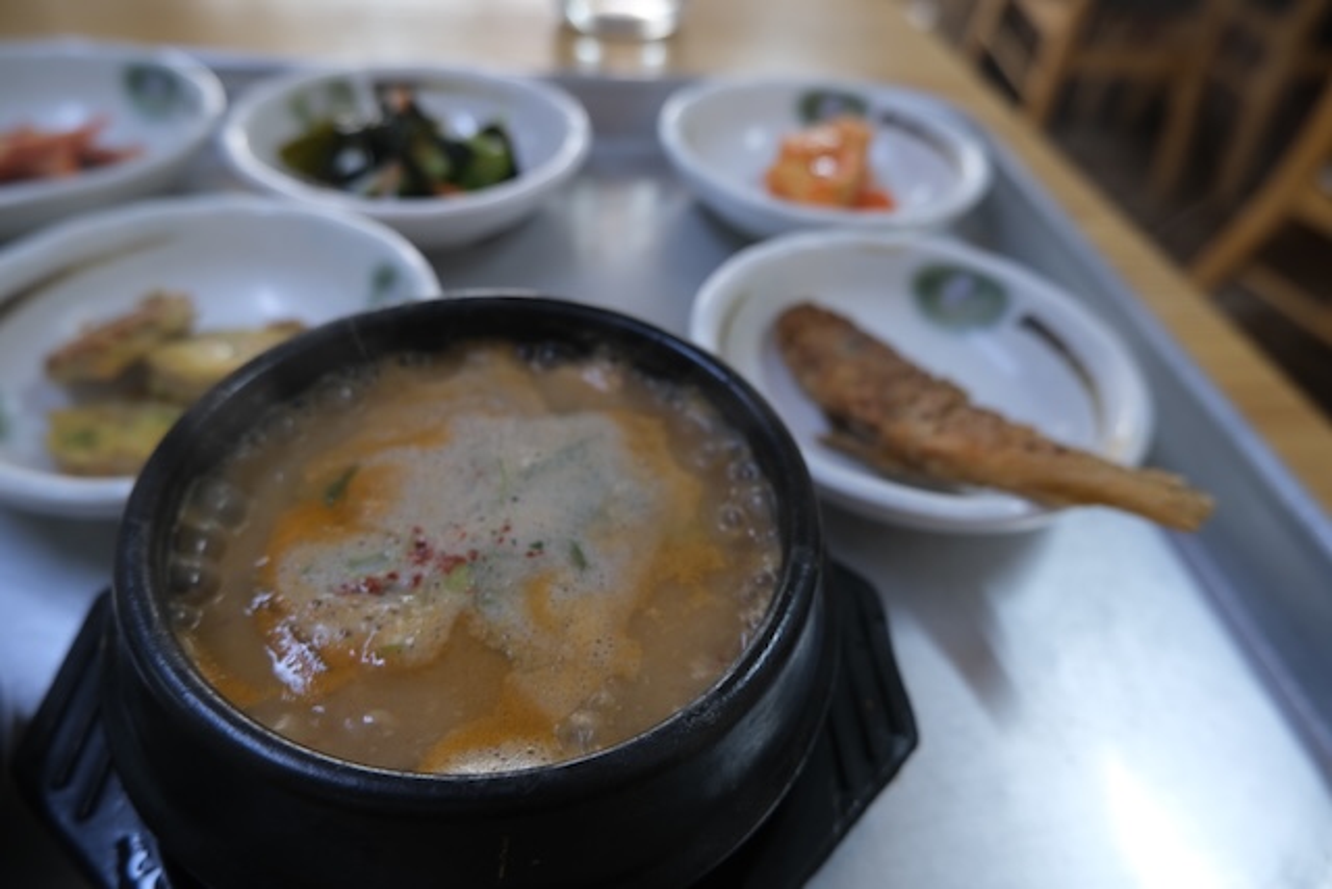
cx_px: 666
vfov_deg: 55.1
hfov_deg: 76.1
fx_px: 851
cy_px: 444
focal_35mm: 23
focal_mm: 15.6
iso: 200
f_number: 3.5
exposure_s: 1/50
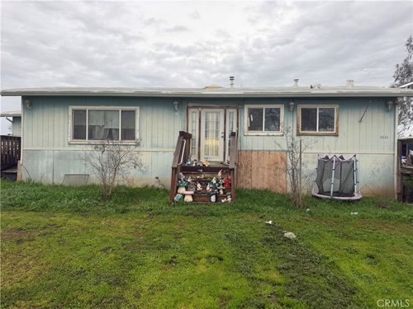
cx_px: 206
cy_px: 154
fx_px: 286
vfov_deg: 56.8
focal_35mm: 24
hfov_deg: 71.6
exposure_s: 1/695
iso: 80
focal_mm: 6.76
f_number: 1.78
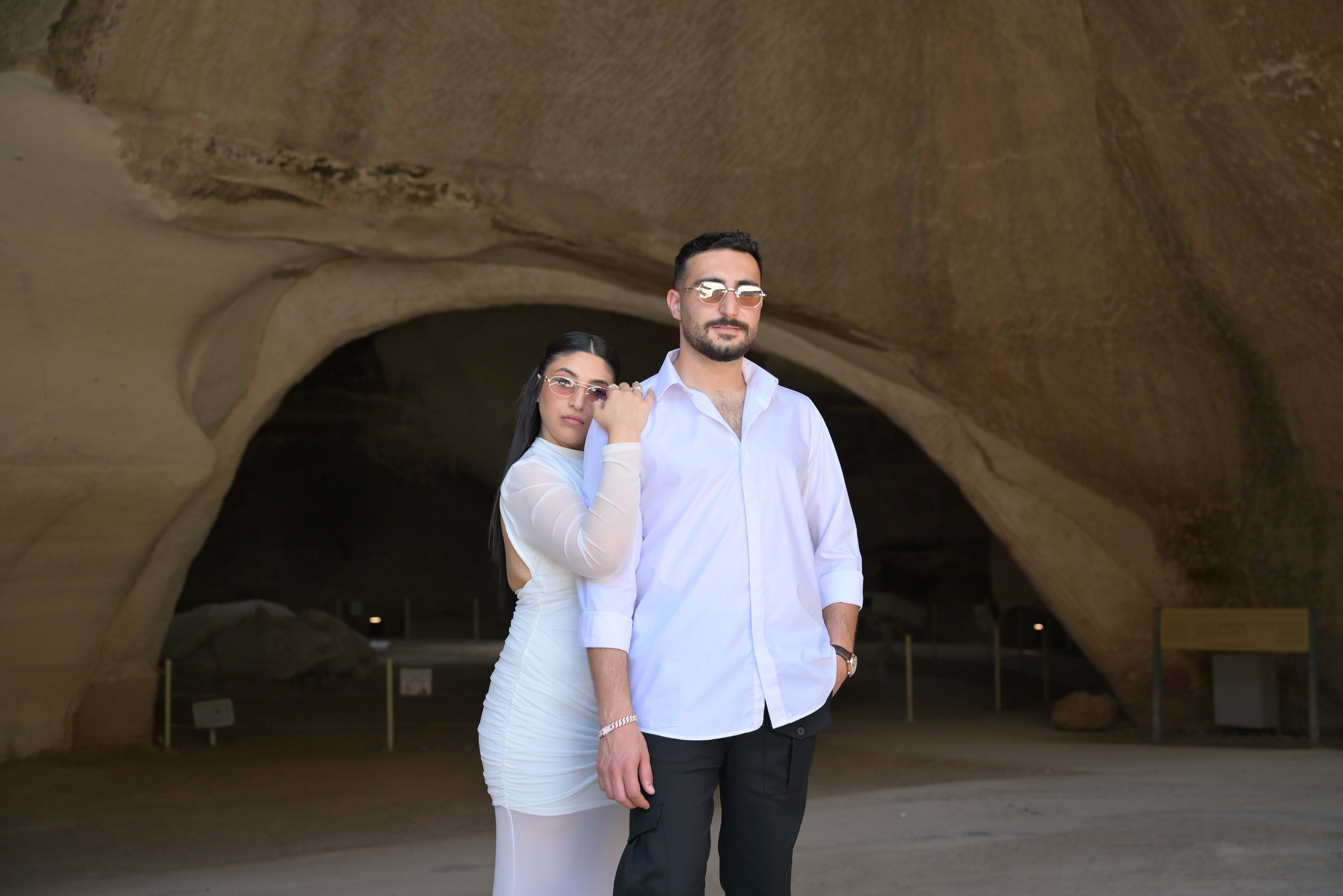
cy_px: 448
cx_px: 672
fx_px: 1605
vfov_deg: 31.2
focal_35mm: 43
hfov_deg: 45.4
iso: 500
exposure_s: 1/640
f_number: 3.5
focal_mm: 43
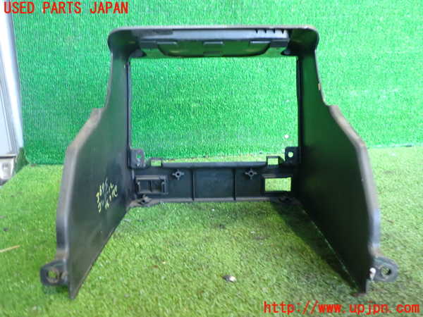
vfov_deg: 46.8
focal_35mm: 30
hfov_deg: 60.0
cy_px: 158
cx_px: 212
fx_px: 367
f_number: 2.3
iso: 500
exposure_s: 1/30
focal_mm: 5.4
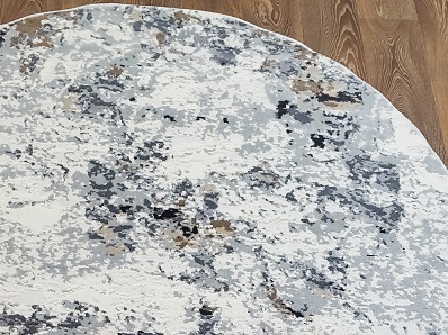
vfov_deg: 20.8
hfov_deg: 31.3
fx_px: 789
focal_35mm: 61
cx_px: 135
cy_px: 488
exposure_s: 1/100
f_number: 2.4
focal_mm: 4.3
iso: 200
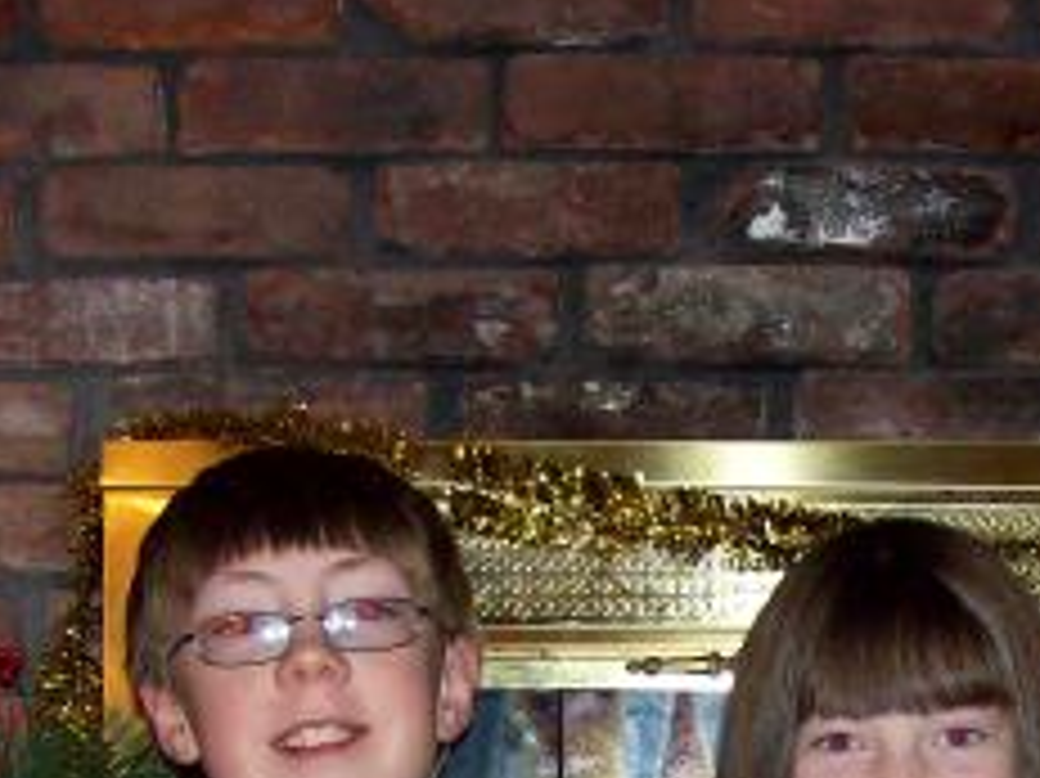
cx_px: 826
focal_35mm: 100
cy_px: 958
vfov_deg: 14.3
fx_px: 3003
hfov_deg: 19.5
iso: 140
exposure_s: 1/64
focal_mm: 6
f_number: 2.7
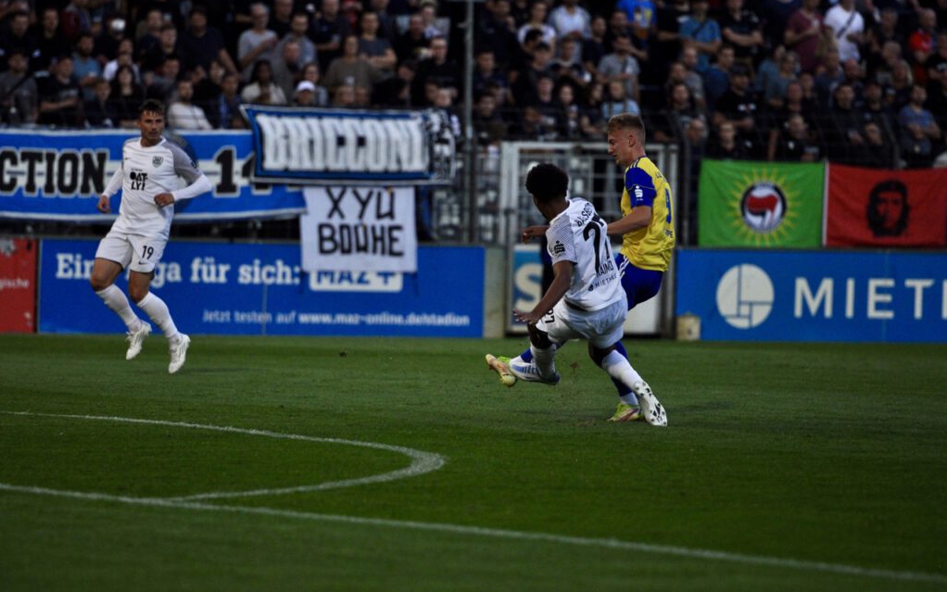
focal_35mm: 306
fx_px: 7898
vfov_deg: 4.3
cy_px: 312
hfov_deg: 6.9
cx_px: 474
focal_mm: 200
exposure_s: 1/2000
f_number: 2.8
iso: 640
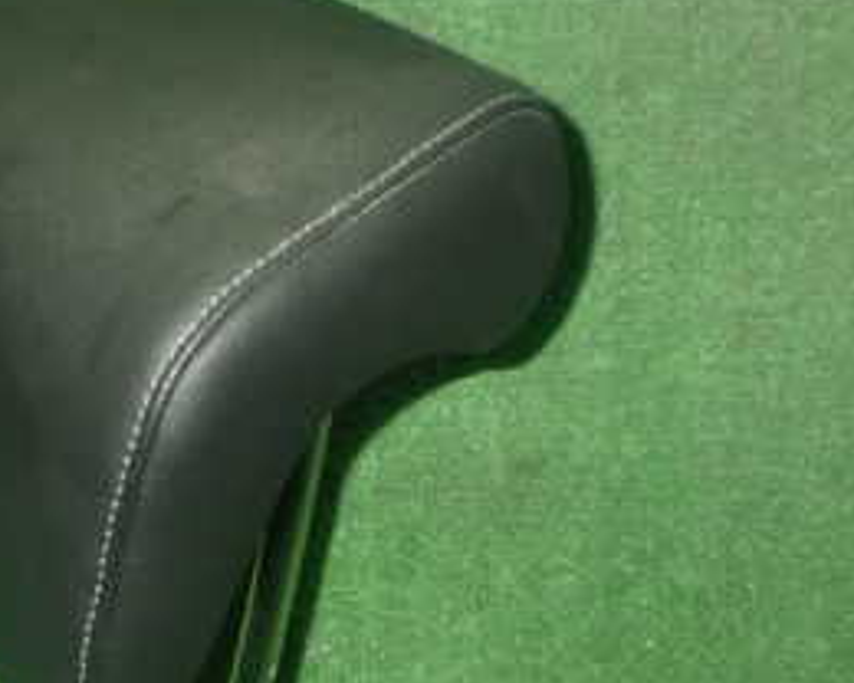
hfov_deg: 23.2
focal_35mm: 81
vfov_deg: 18.8
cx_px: 161
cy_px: 509
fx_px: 2047
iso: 1250
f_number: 7.1
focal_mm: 6.37
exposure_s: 1/40
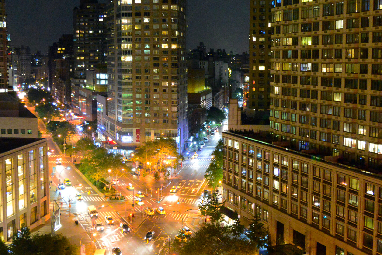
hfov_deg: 39.6
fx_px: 531
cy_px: 118
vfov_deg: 27.0
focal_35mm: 50
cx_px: 189
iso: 12800
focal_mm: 32
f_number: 4
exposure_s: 1/15
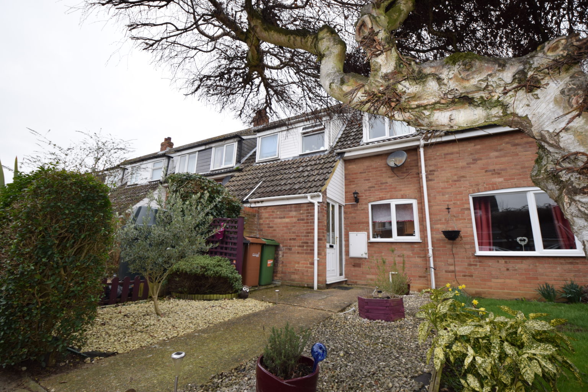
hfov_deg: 100.4
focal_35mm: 15
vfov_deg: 77.3
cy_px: 196
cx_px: 294
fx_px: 245
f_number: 5.6
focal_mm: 10
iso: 280
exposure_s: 1/125
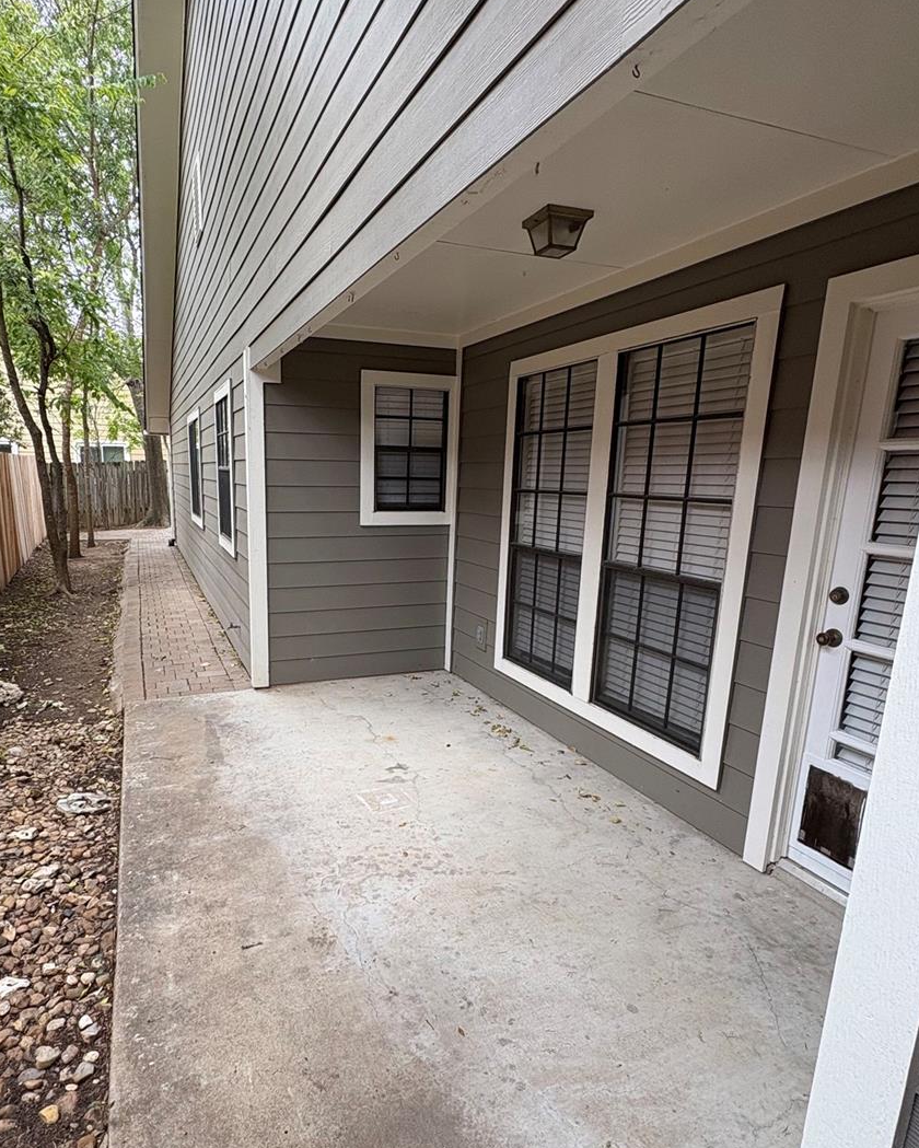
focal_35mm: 20
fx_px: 680
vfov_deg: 80.2
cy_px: 618
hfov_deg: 67.7
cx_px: 382
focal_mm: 2.22
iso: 64
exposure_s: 1/99
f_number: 2.2
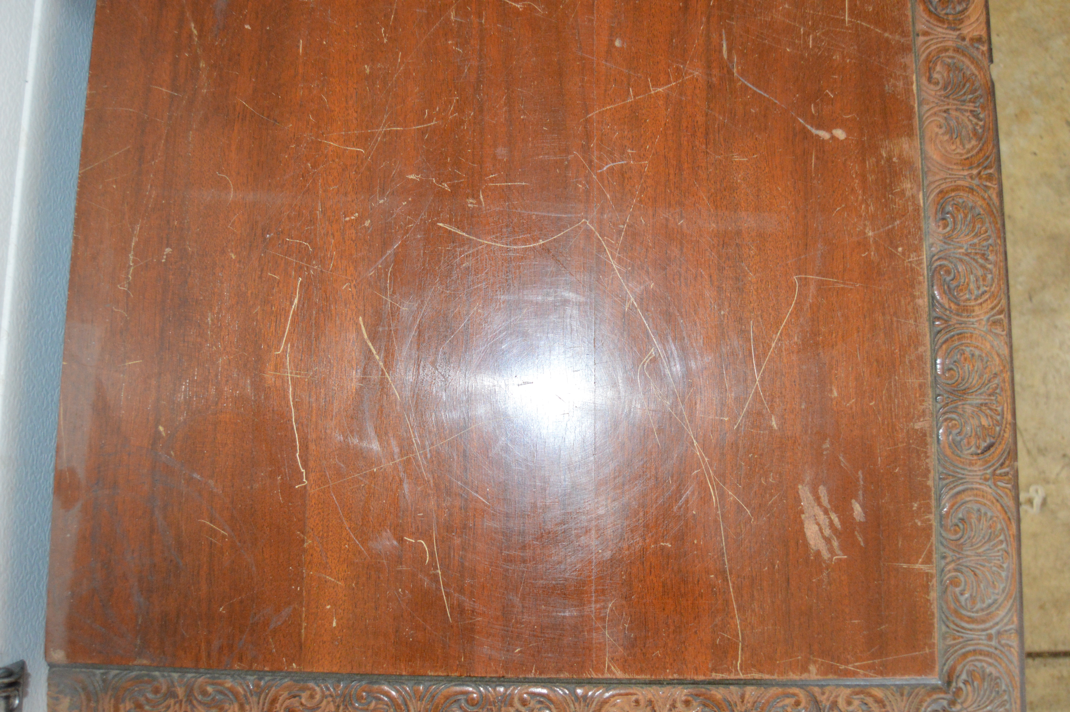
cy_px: 356
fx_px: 846
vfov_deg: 45.6
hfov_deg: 64.6
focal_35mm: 28
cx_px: 535
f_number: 3.5
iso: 2000
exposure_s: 1/60
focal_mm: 19
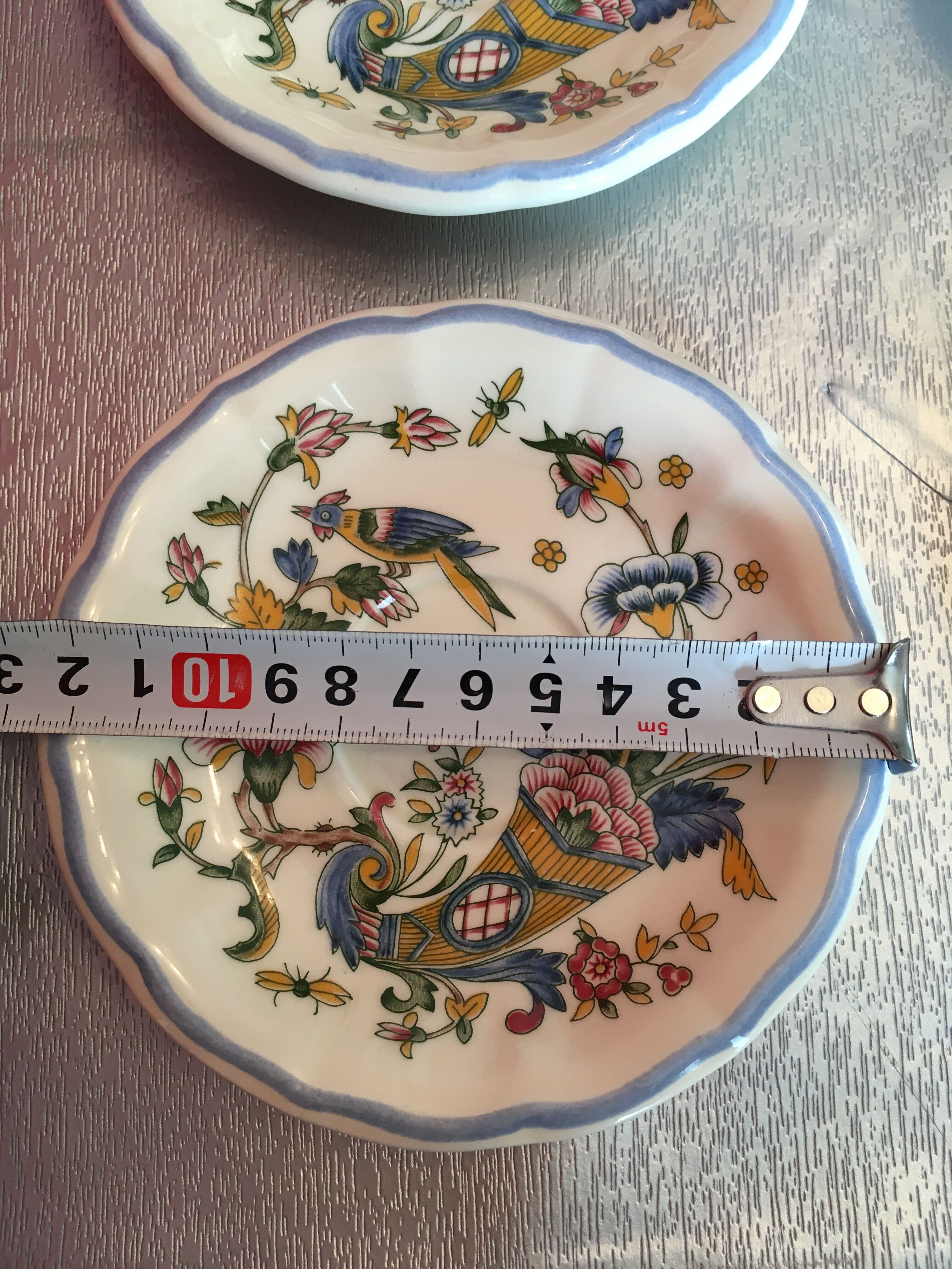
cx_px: 476
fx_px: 1063
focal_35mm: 29
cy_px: 634
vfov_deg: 61.7
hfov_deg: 48.2
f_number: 2.2
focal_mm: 4.15
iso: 80
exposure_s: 1/33
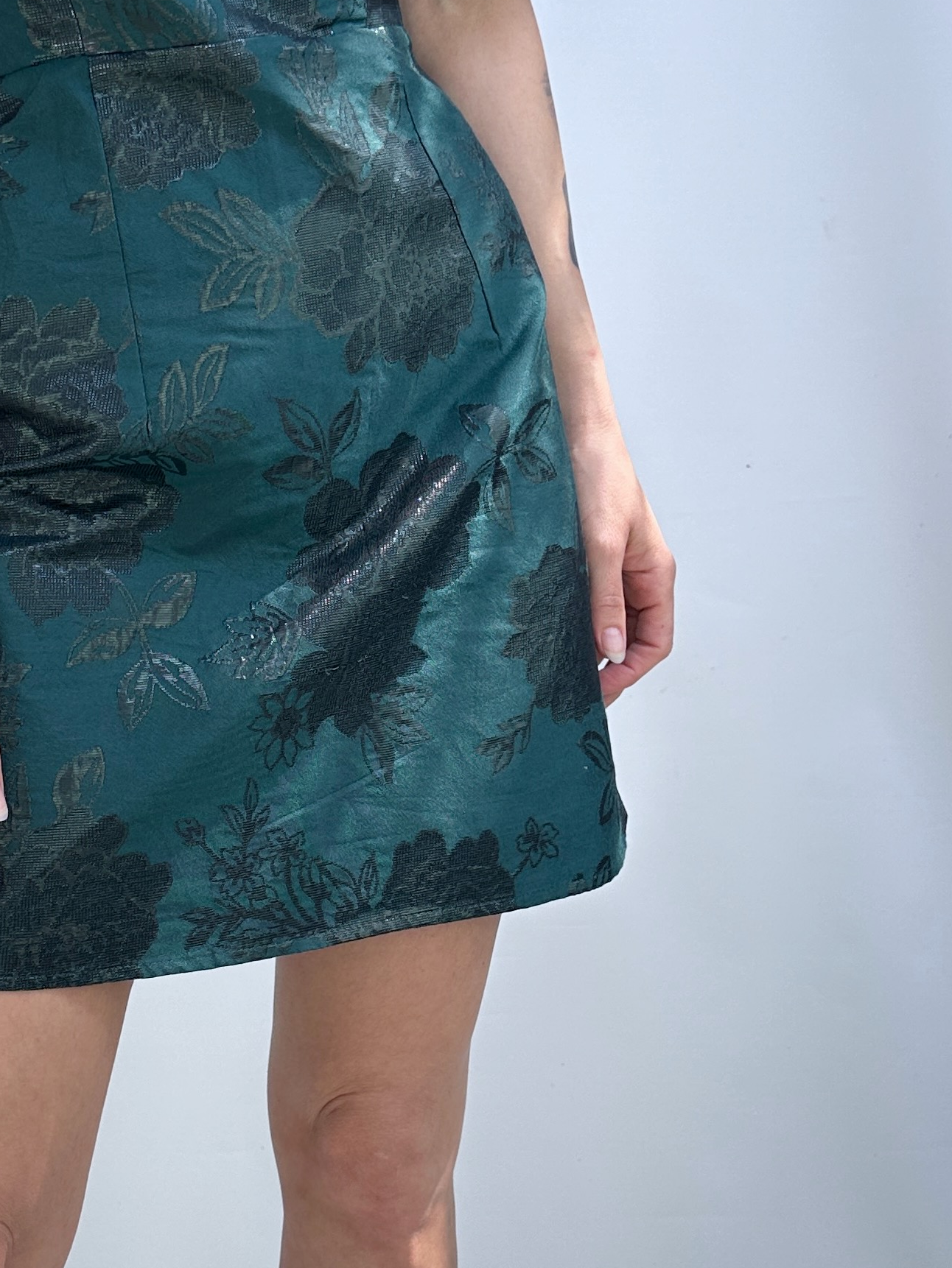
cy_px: 430
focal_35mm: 47
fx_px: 1723
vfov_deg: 40.0
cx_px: 115
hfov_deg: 29.7
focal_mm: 6.86
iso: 80
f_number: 1.78
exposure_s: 1/650
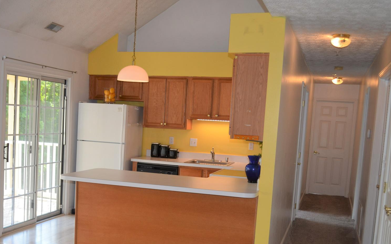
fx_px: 490
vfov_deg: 27.7
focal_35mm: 46
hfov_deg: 43.2
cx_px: 147
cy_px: 172
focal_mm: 22
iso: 280
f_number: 3.8
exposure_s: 1/125
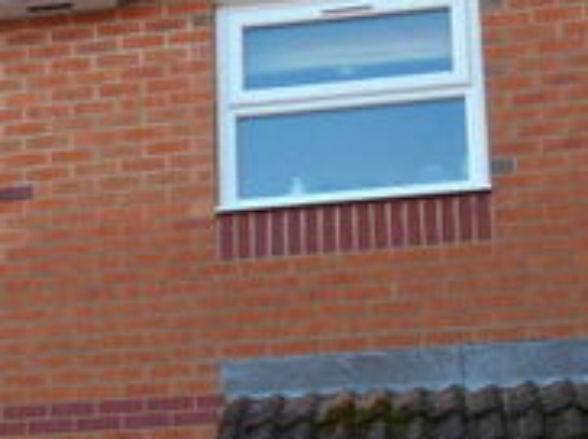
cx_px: 200
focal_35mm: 77
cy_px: 508
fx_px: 1306
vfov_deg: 18.2
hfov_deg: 25.2
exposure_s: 1/80
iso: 80
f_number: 2.8
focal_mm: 3.6
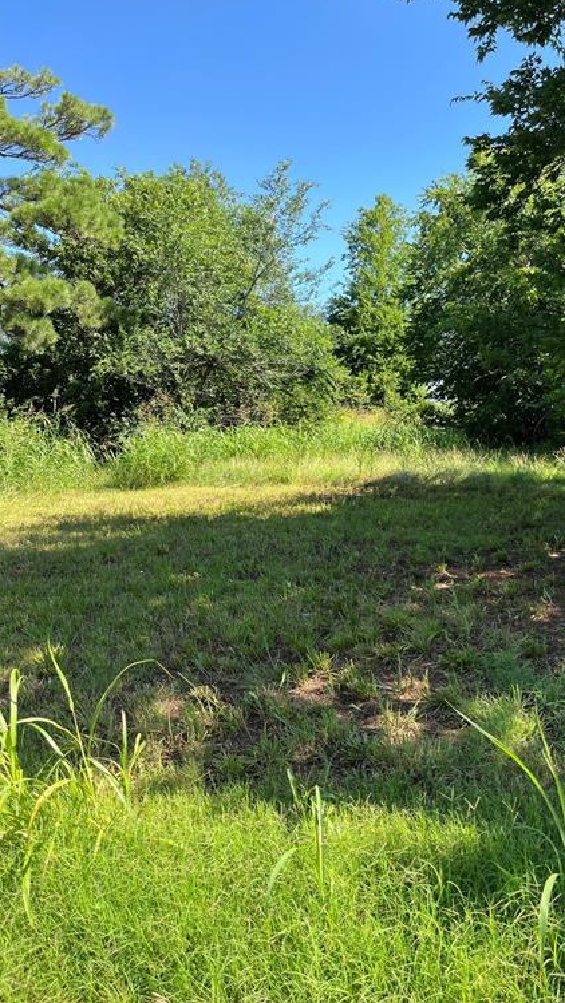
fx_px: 772
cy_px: 497
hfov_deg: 39.8
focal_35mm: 29
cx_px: 372
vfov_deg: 66.1
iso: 50
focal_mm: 5.1
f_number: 1.6
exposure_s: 1/928
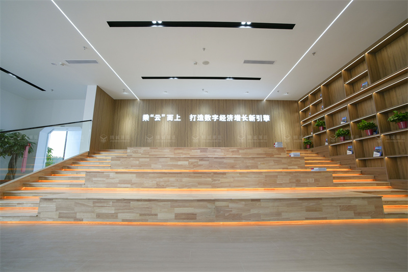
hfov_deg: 96.7
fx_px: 181
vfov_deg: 73.7
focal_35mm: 16
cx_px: 204
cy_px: 136
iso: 400
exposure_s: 1/100
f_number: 5
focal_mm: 16
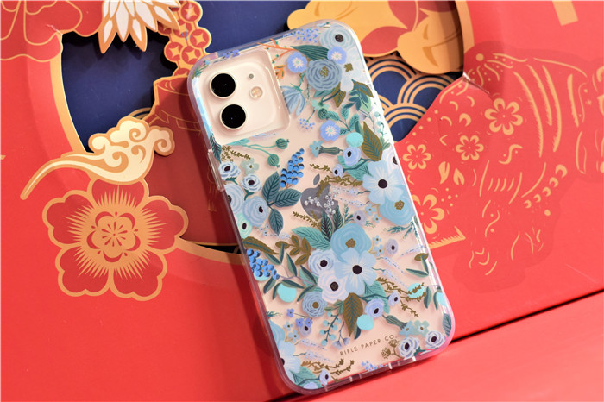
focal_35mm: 75
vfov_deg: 18.2
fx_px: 1258
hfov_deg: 27.0
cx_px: 302
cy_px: 201
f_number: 2.8
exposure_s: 1/125
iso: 400
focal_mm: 50
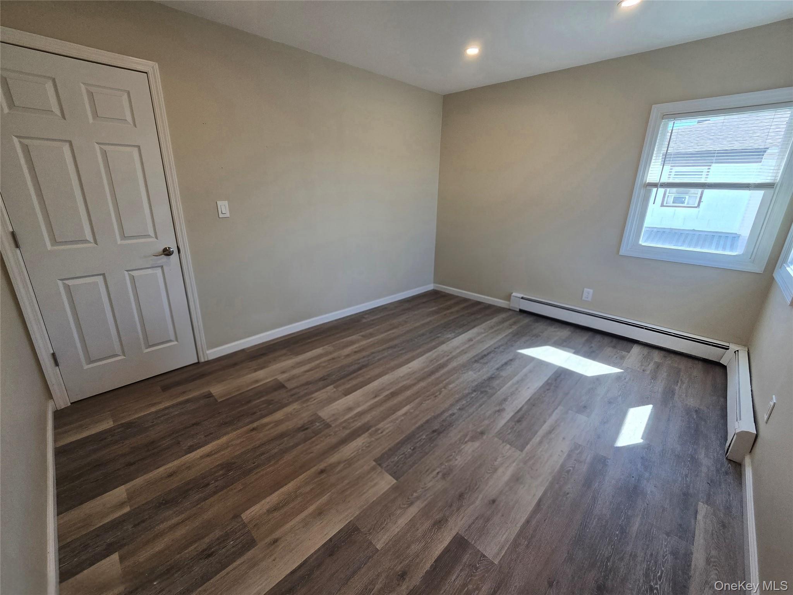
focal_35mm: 13
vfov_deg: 89.9
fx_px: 298
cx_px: 396
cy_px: 298
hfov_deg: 106.2
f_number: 2.2
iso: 80
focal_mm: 2.2
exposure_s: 1/120
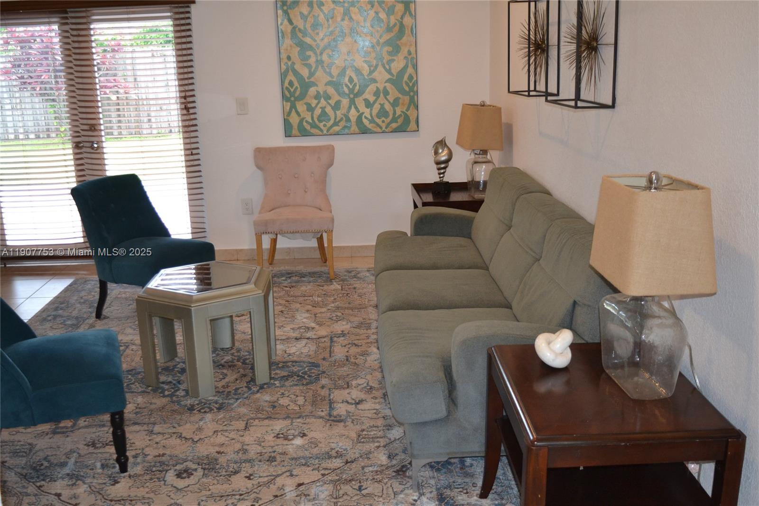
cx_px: 380
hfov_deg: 53.1
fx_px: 759
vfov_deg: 36.9
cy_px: 253
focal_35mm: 36
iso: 560
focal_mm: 24
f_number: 4
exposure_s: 1/60
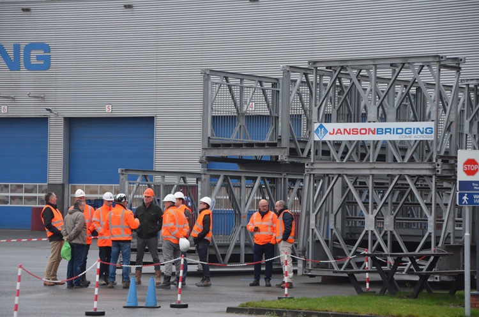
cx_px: 240
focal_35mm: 150
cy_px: 158
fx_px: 1991
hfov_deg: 13.7
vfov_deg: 9.1
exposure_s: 1/125
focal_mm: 100
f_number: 6
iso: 1800
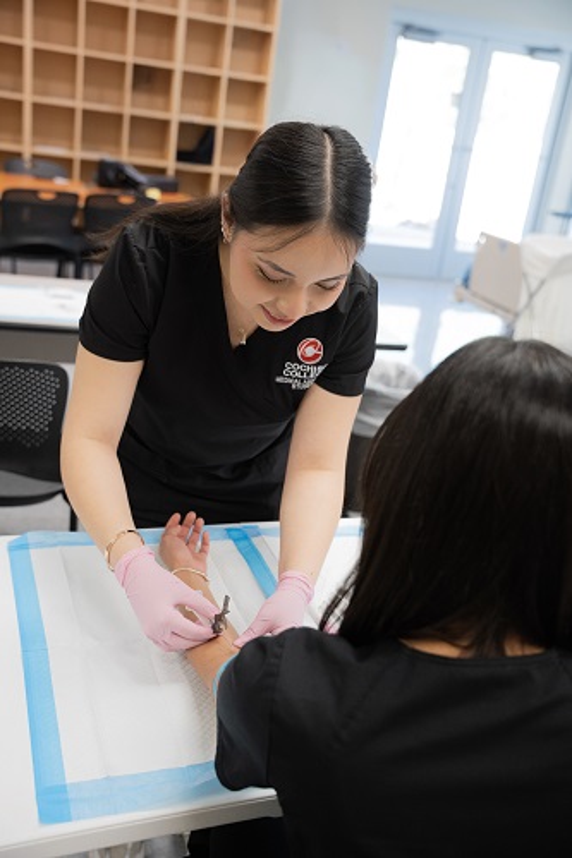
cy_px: 429
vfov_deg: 51.9
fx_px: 882
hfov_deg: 35.9
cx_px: 286
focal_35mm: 37
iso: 1600
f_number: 3.5
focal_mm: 37
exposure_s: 1/160
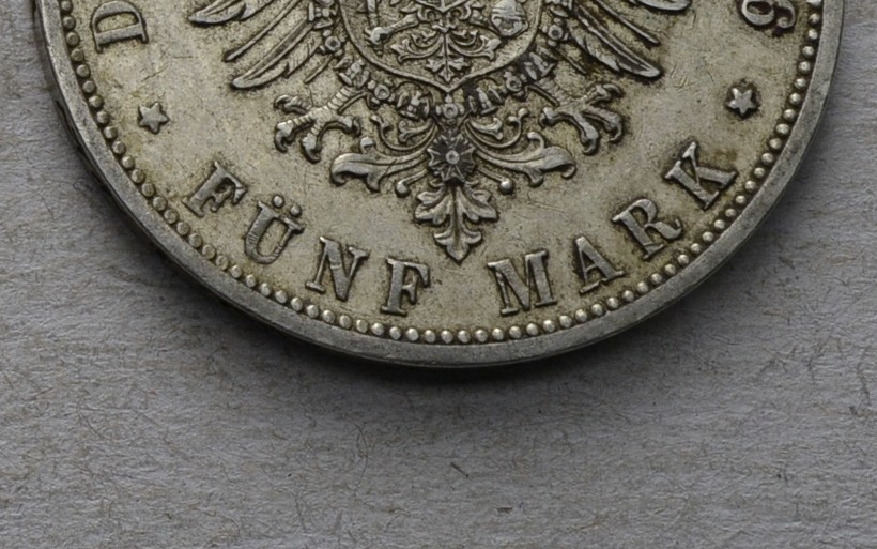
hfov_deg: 12.2
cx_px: -394
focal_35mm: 165
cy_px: -108
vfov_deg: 7.9
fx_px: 3945
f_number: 14
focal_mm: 36
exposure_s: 1/250
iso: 400
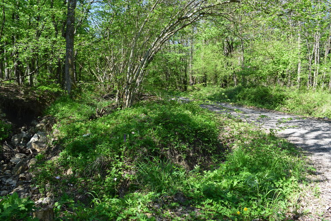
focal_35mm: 33
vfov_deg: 40.0
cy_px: 110
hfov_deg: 57.2
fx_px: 303
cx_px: 166
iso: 400
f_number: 10
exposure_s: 1/200
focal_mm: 22
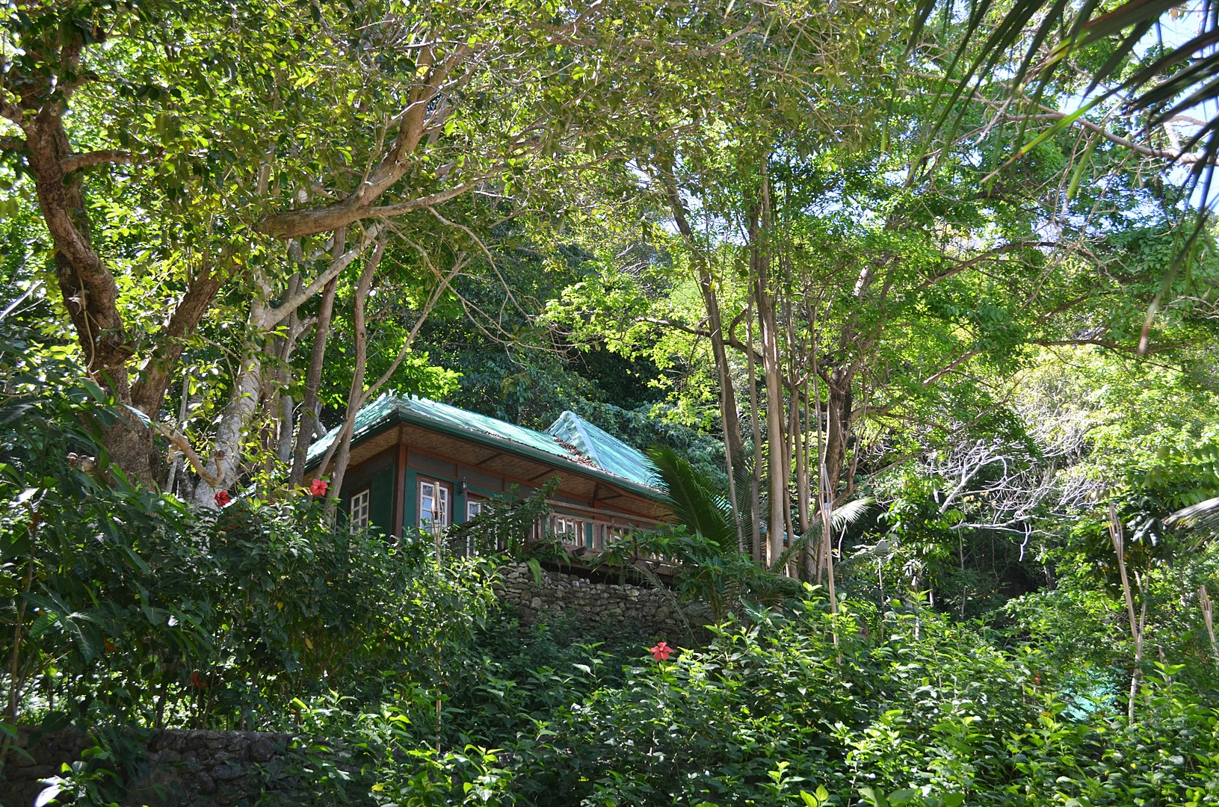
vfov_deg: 34.1
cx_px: 610
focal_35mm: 39
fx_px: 1318
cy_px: 404
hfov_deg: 49.6
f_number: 5.6
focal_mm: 26
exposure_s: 1/125
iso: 250
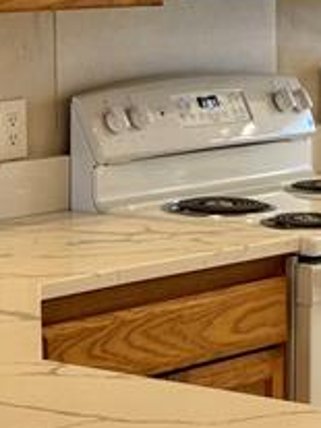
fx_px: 2203
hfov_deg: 8.3
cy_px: 12
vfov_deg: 11.0
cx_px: 180
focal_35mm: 178
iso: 125
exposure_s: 1/60
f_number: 1.78
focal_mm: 6.76
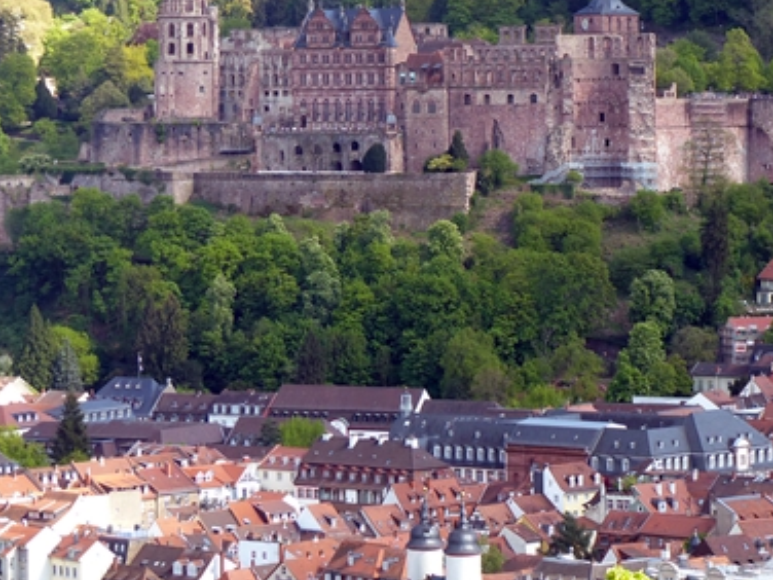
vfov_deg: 9.0
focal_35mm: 165
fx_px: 3685
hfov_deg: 12.0
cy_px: 121
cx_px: 547
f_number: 4
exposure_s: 1/160
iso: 100
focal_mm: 17.4
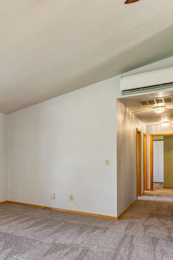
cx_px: -34
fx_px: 226
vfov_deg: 59.1
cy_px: 157
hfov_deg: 33.9
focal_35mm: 31
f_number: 13
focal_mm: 16.2
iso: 400
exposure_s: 1/6
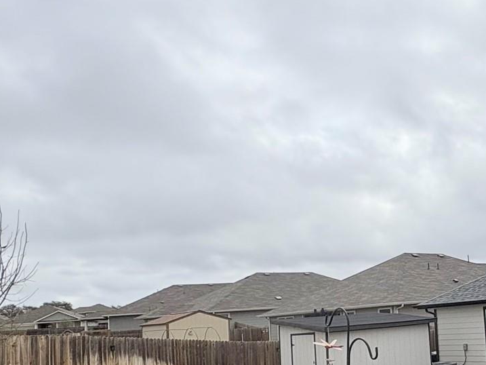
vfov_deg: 35.4
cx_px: 474
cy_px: 259
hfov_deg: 41.4
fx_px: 562
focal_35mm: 40
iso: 50
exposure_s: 1/4132
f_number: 2.2
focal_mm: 2.22
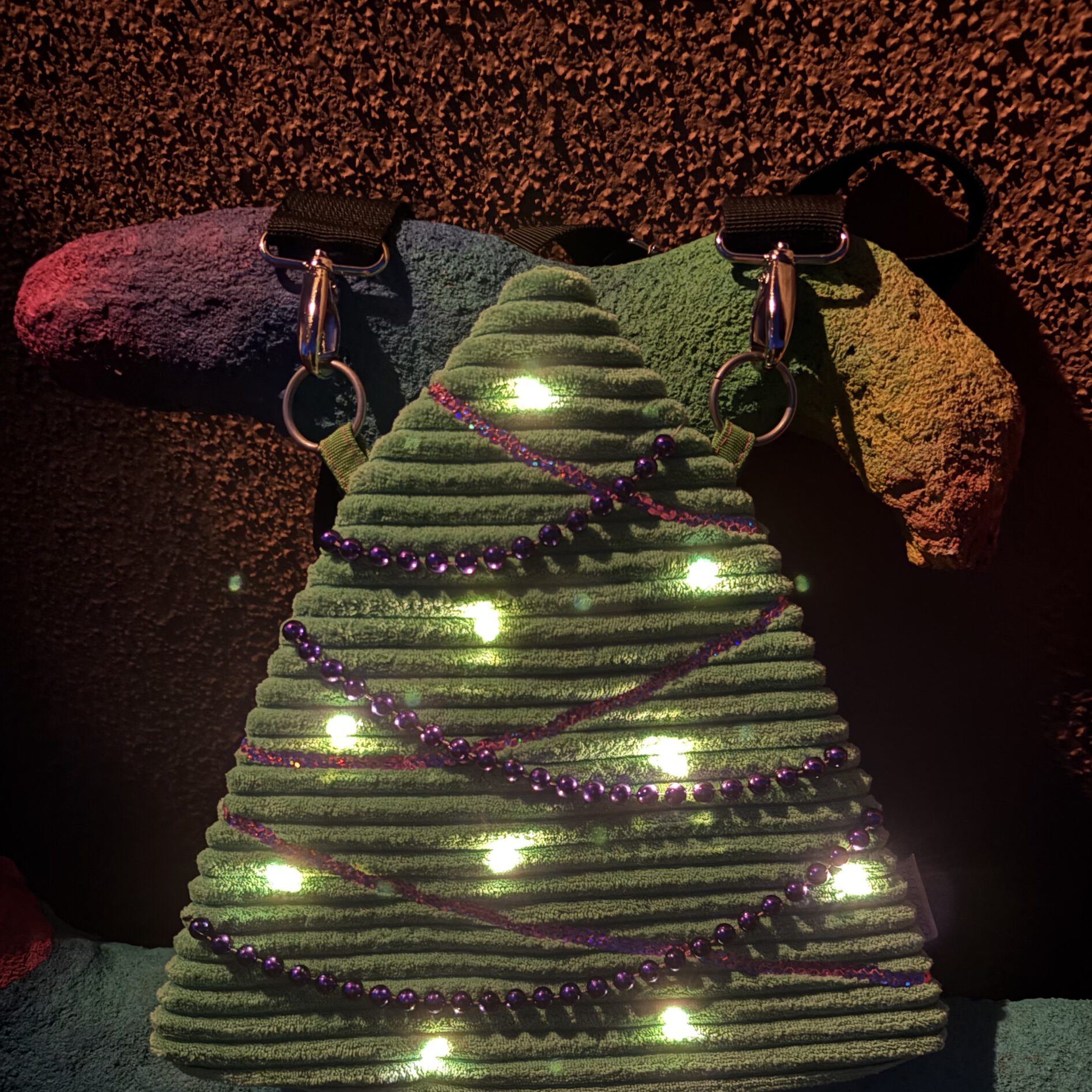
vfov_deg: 51.5
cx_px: 544
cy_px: 736
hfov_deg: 52.5
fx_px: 1106
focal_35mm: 31
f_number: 1.6
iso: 1000
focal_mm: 5.96
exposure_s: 1/9
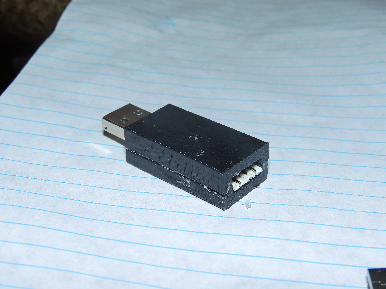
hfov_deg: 34.9
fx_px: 613
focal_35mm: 55
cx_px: 193
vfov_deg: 26.6
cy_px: 144
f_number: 4.6
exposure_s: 1/1000
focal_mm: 9.8
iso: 100
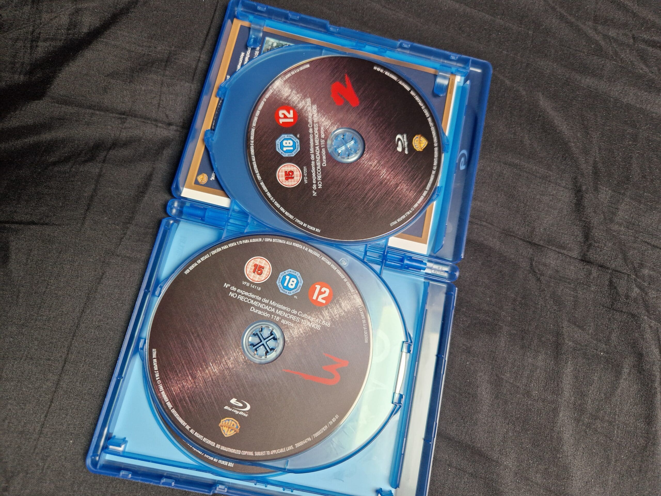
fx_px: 439
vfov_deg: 58.9
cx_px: 330
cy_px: 248
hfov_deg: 73.9
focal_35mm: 23
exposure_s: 1/100
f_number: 1.8
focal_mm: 5.4
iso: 160
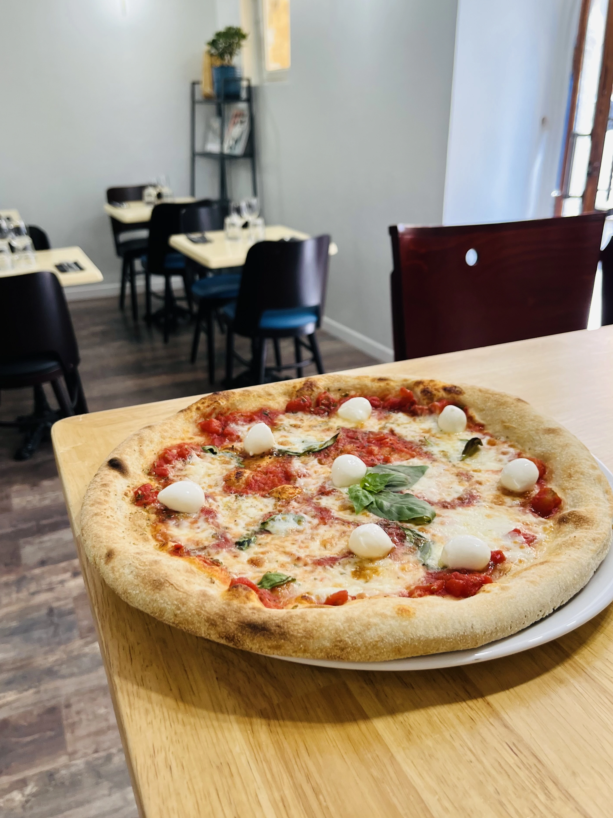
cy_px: 412
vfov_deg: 63.4
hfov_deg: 49.7
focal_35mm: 28
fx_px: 661
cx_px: 290
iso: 125
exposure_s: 1/116
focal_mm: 5.1
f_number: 1.6
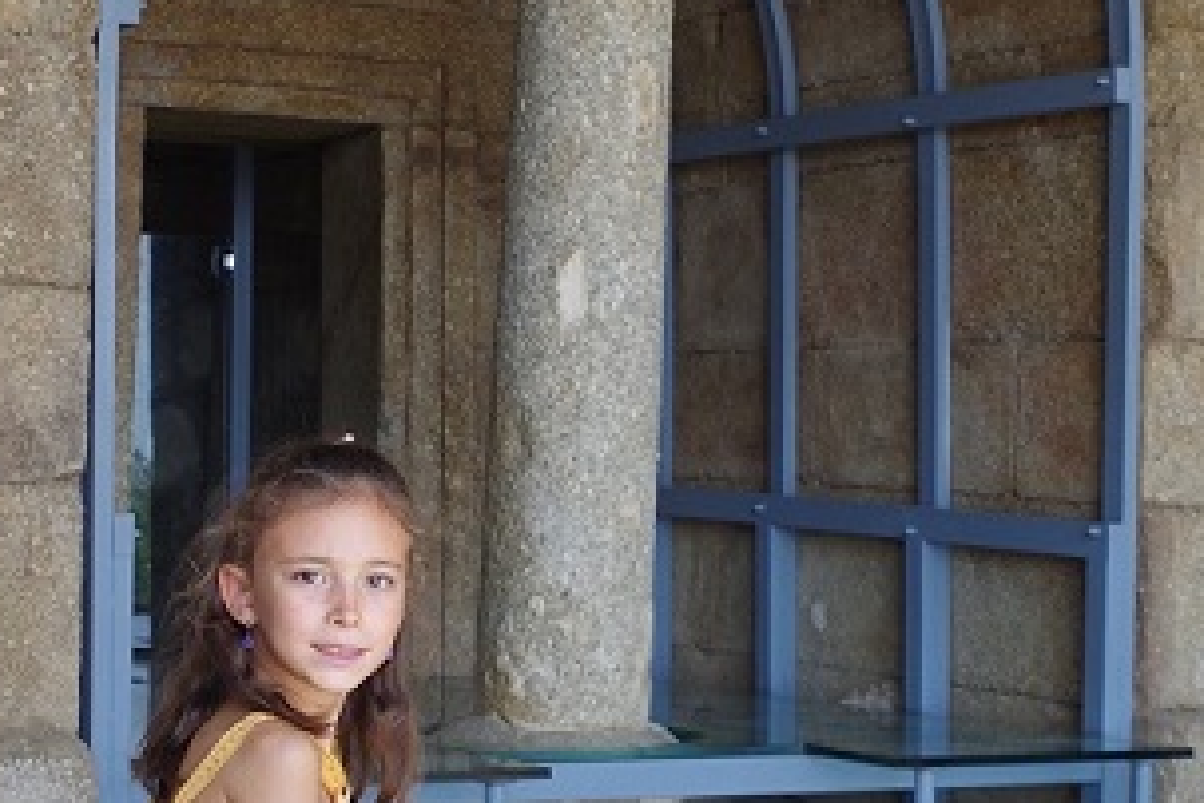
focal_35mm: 82
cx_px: 497
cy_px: 405
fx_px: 2742
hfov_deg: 24.7
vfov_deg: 16.7
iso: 100
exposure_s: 1/80
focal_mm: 18
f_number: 4
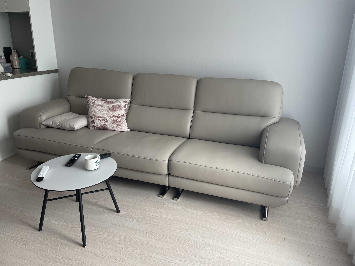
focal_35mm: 26
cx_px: 178
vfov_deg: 53.1
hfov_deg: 67.3
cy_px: 133
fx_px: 267
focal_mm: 4.2
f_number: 1.6
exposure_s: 1/121
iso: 50
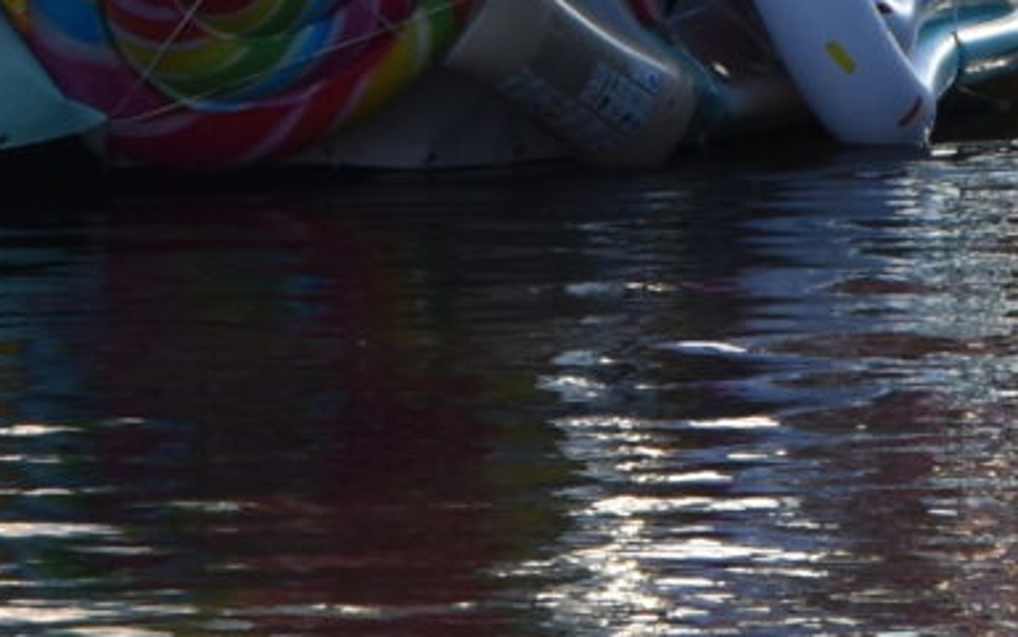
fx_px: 29626
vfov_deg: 1.2
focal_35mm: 1067
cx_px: 640
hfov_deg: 2.0
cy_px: -1413
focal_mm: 105
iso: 200
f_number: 9
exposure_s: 1/320
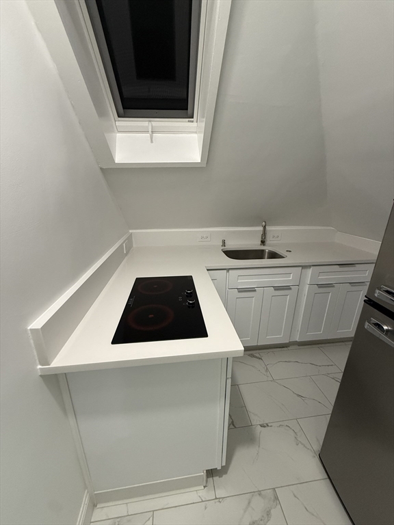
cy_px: 262
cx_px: 197
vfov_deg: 102.1
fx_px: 212
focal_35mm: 14
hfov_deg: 85.7
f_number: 2.2
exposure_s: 1/120
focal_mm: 2.22
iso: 320
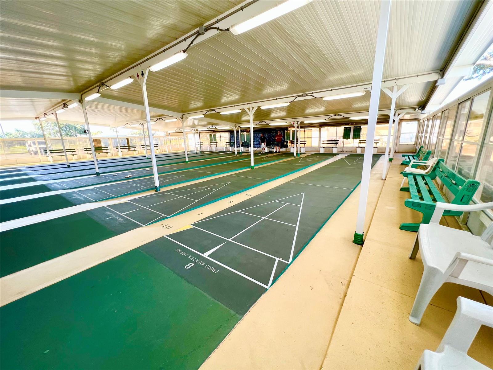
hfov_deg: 106.2
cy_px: 185
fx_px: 185
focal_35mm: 13
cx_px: 246
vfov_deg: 89.9
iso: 50
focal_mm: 1.57
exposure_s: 1/122
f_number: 1.8
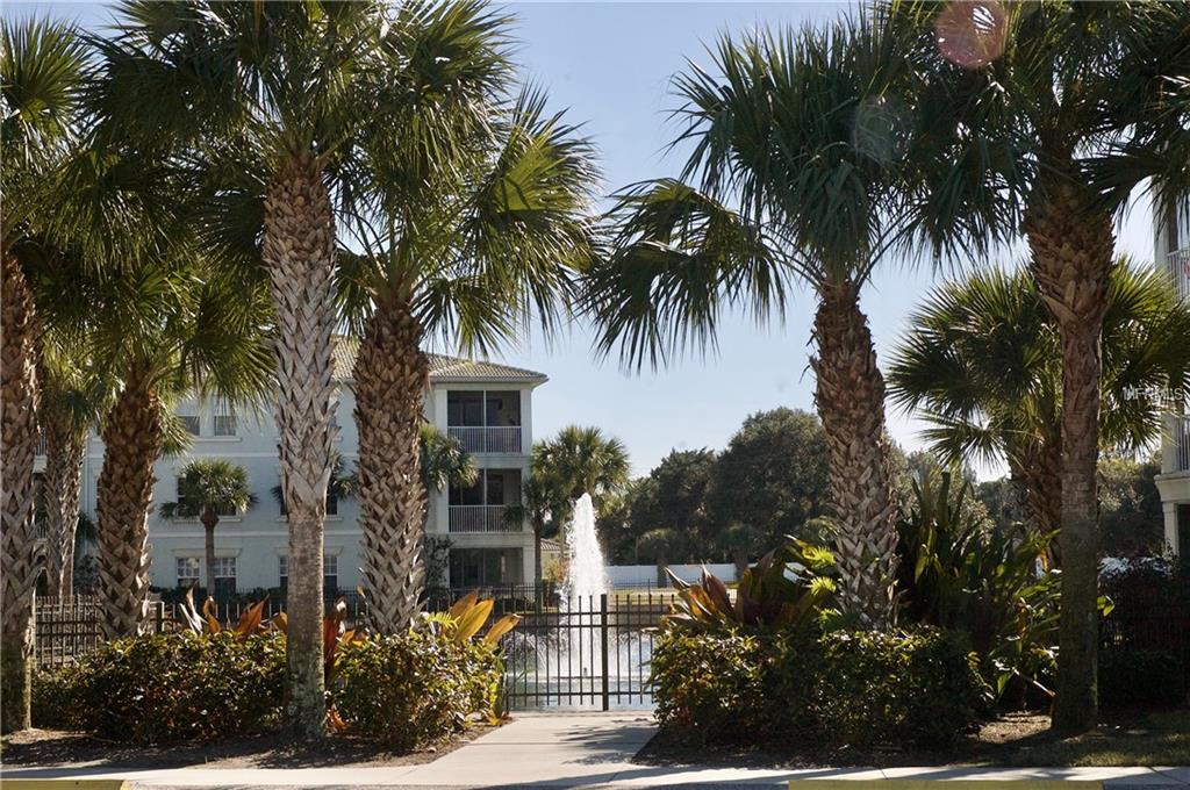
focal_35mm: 66
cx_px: 595
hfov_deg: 30.5
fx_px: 2179
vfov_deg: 20.6
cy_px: 395
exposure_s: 1/500
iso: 640
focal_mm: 44
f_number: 14
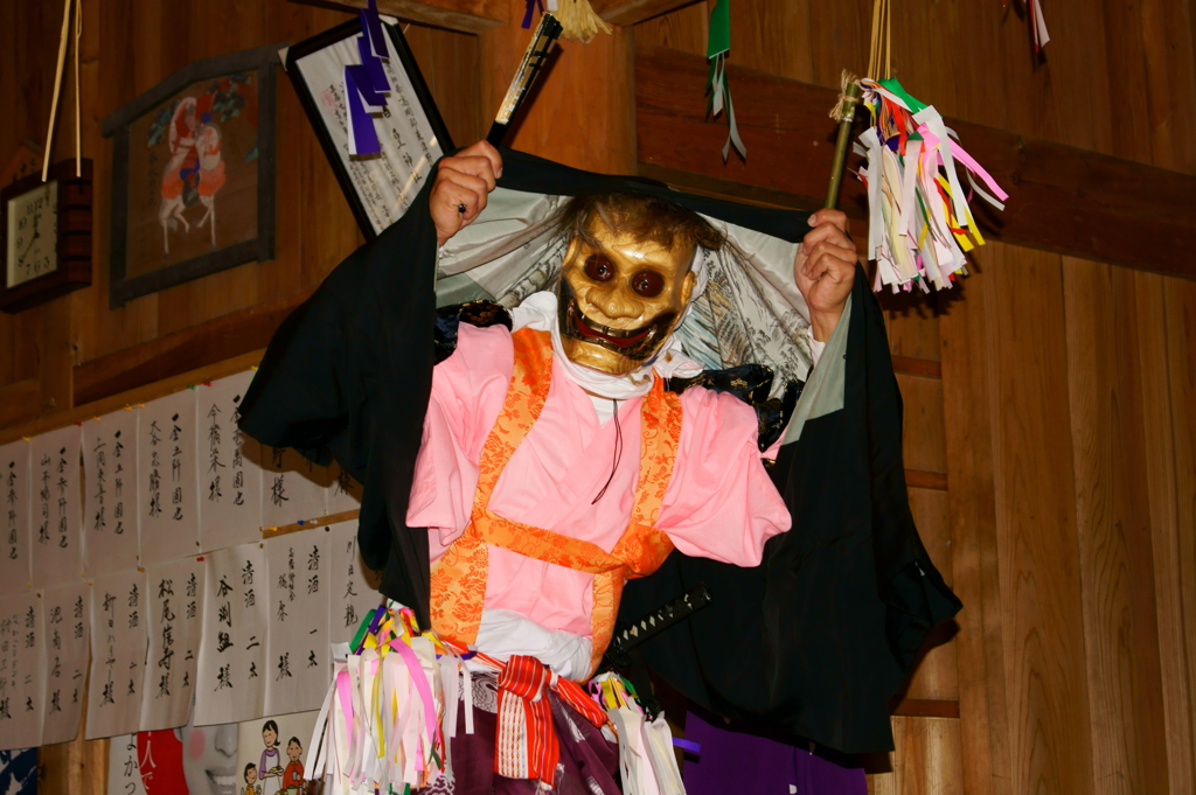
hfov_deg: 24.6
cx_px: 598
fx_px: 2739
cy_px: 398
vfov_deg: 16.5
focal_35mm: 82
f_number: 5.6
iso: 200
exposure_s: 1/80
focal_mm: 55
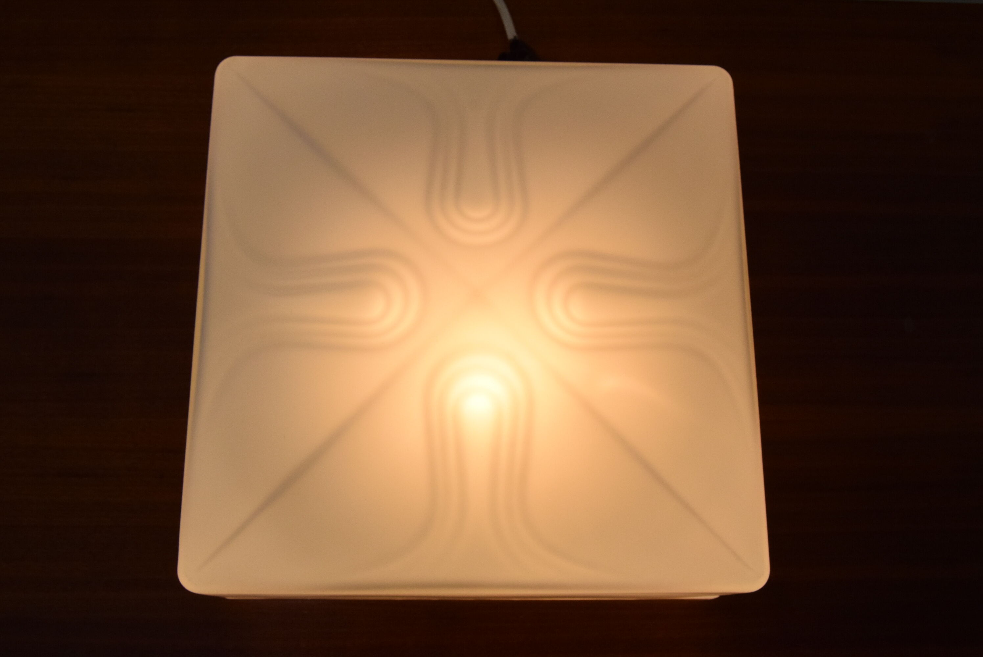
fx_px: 1066
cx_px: 492
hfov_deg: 49.5
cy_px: 328
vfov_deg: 34.3
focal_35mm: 39
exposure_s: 1/500
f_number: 11
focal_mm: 26
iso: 1600
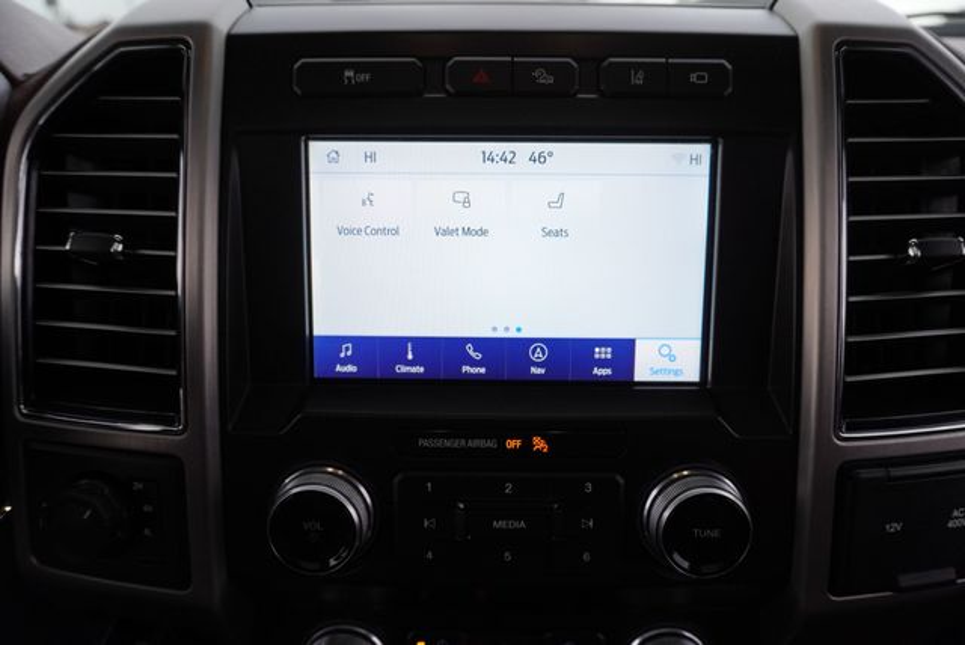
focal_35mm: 24
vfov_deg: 53.2
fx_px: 644
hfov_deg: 73.7
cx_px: 482
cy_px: 322
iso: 640
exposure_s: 1/320
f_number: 4
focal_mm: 16
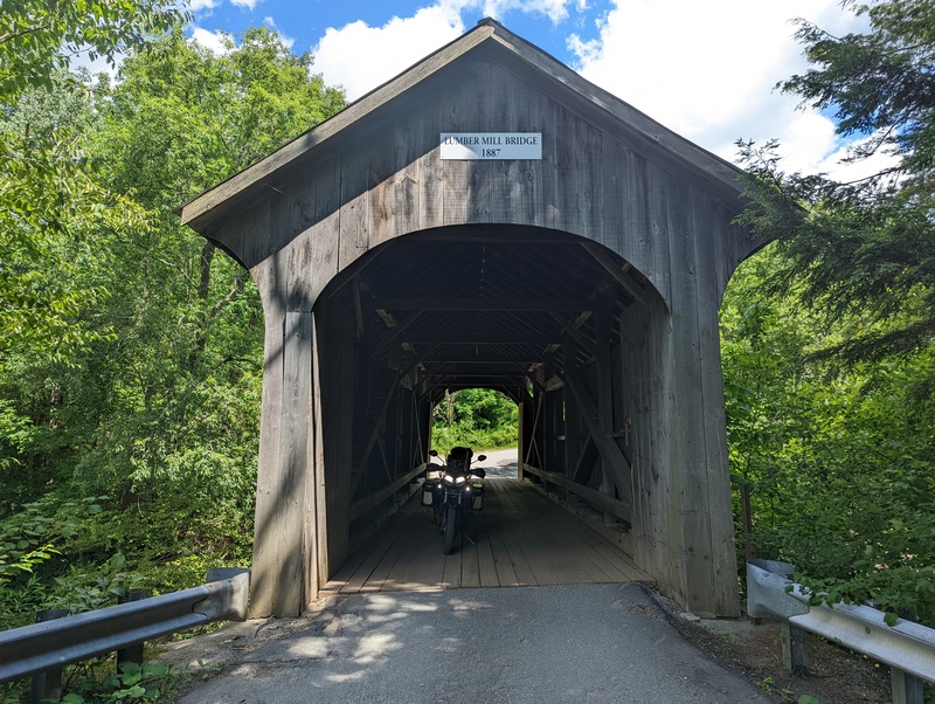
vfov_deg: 56.9
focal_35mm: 24
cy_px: 352
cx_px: 468
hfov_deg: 71.5
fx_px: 649
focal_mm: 6.81
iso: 38
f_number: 1.85
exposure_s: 1/678
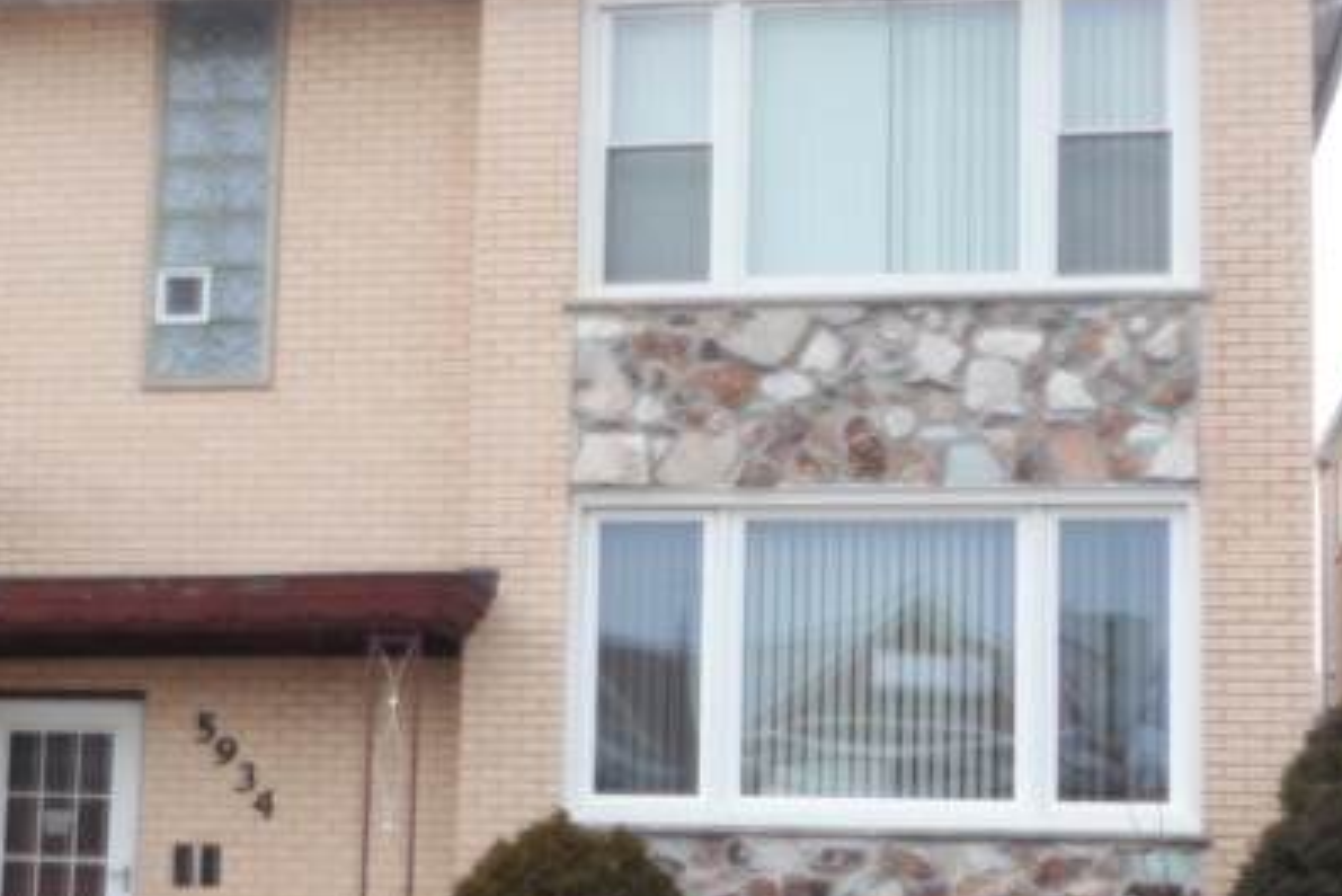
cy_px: 622
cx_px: 578
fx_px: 2498
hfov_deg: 30.0
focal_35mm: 67
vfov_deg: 20.2
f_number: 3.6
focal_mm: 7.1
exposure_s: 1/640
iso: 125
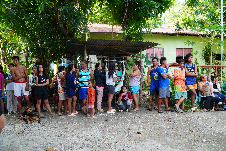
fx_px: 198
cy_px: 76
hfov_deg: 59.5
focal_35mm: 32
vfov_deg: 41.7
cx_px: 113
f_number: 5
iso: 100
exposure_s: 1/80
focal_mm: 21
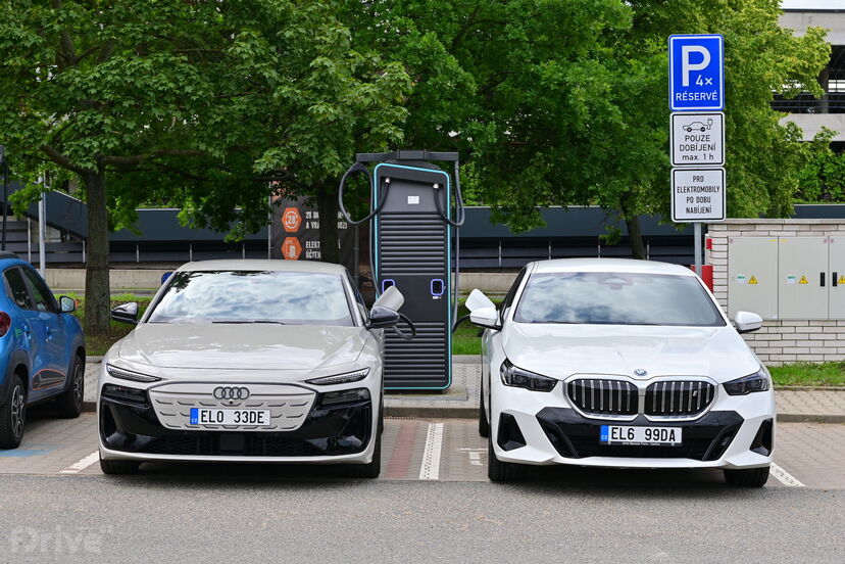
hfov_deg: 27.0
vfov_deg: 18.2
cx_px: 422
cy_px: 282
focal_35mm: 75
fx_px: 1760
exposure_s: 1/250
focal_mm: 50
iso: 100
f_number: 8
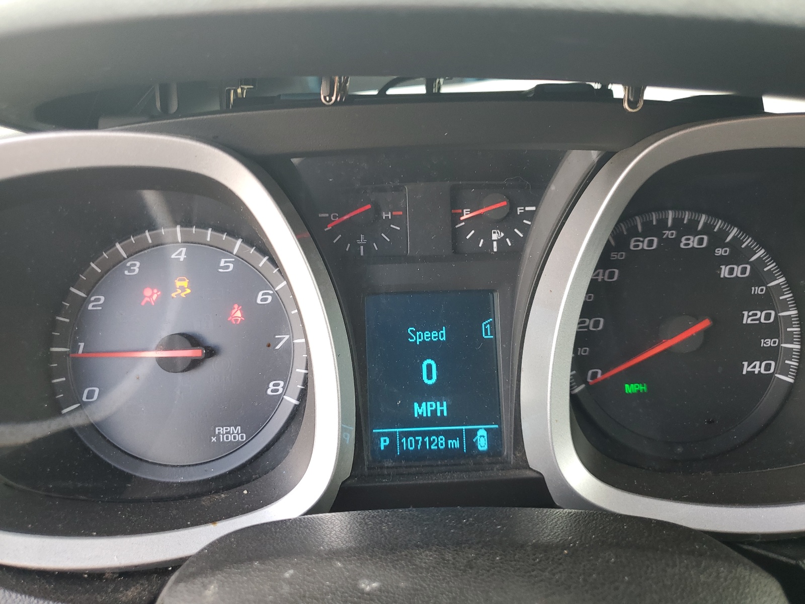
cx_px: 402
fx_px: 605
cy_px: 302
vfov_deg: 53.1
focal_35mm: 26
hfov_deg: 67.3
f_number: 1.5
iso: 50
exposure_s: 1/60.2
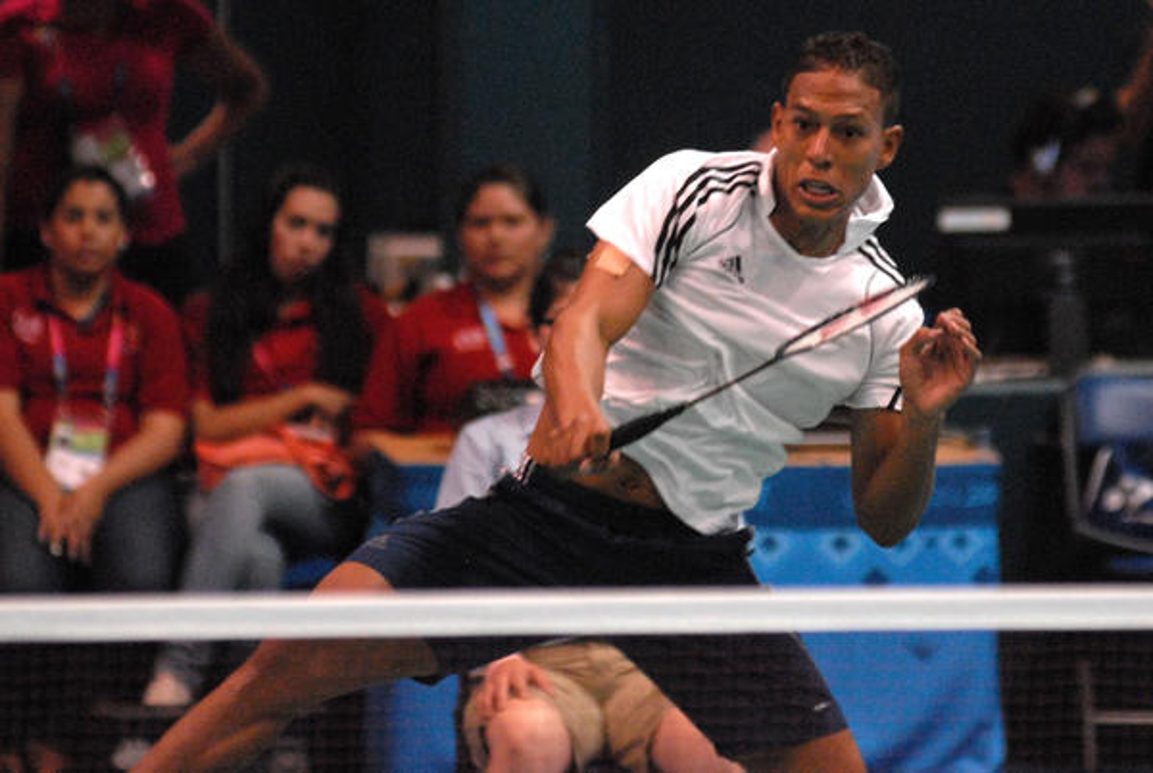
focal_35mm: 300
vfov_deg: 4.6
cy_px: 386
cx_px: 576
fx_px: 9622
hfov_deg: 6.9
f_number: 2.8
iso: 1600
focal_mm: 200
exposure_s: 1/400
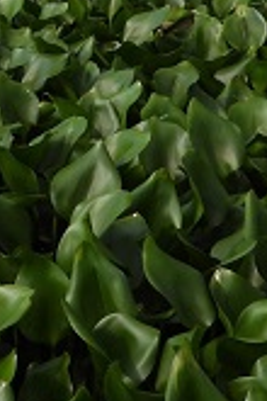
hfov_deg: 13.6
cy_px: -87
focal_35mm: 91
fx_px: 1012
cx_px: -204
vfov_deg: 20.8
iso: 100
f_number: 2.8
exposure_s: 1/1600
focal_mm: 4.3
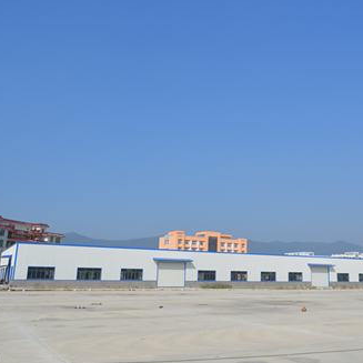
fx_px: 415
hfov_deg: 46.4
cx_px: 245
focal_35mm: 35
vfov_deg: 47.2
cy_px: 181
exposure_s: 1/320
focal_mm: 18
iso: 100
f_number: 9
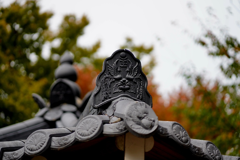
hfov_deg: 23.9
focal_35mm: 85
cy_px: 80
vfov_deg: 16.1
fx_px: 567
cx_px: 120
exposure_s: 1/1250
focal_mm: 85
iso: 100
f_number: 2
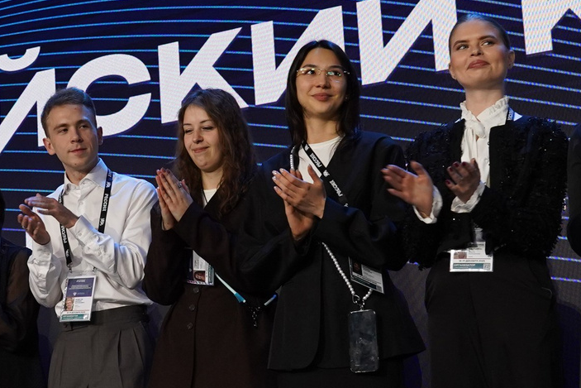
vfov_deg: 13.4
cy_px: 220
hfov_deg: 19.8
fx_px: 1646
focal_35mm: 102
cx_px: 100
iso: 1600
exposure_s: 1/160
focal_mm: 28
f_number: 5
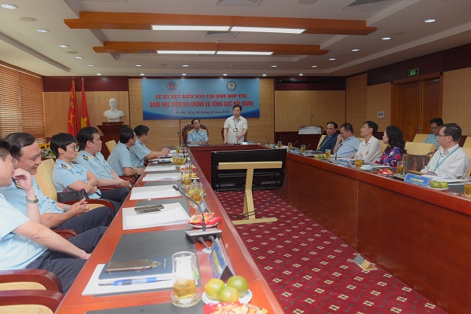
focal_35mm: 28
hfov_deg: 65.5
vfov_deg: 46.4
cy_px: 157
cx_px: 236
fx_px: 366
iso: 400
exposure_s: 1/50
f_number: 5.6
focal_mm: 28
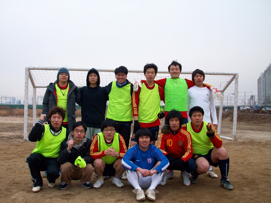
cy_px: 102
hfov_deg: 54.0
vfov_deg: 41.8
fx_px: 266
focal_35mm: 34
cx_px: 136
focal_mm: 5.7
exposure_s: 1/93.1
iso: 64
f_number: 2.8
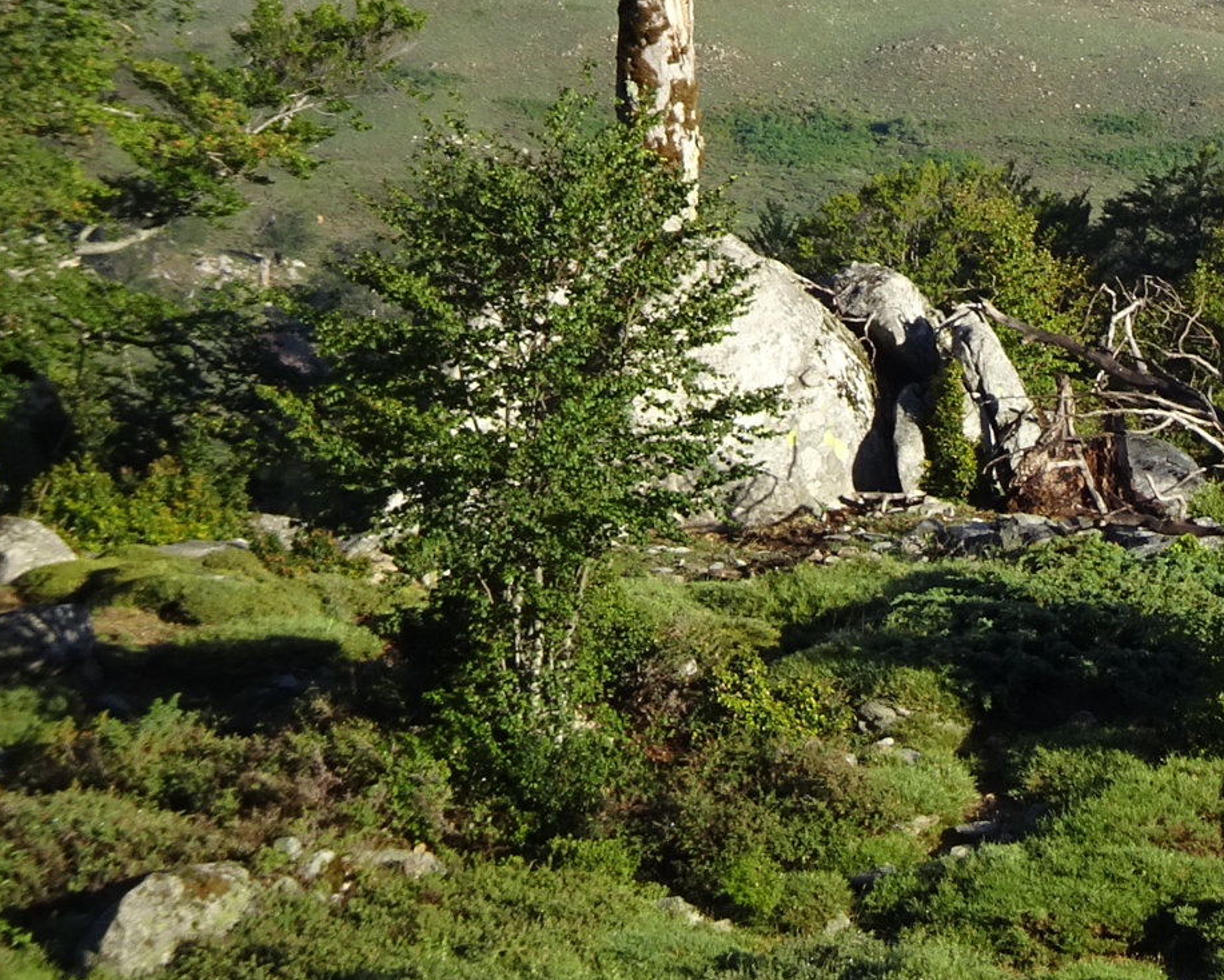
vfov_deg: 7.3
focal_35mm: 212
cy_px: 124
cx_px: 1568
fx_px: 7681
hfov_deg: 9.0
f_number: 5
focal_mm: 14.12
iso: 80
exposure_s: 1/200
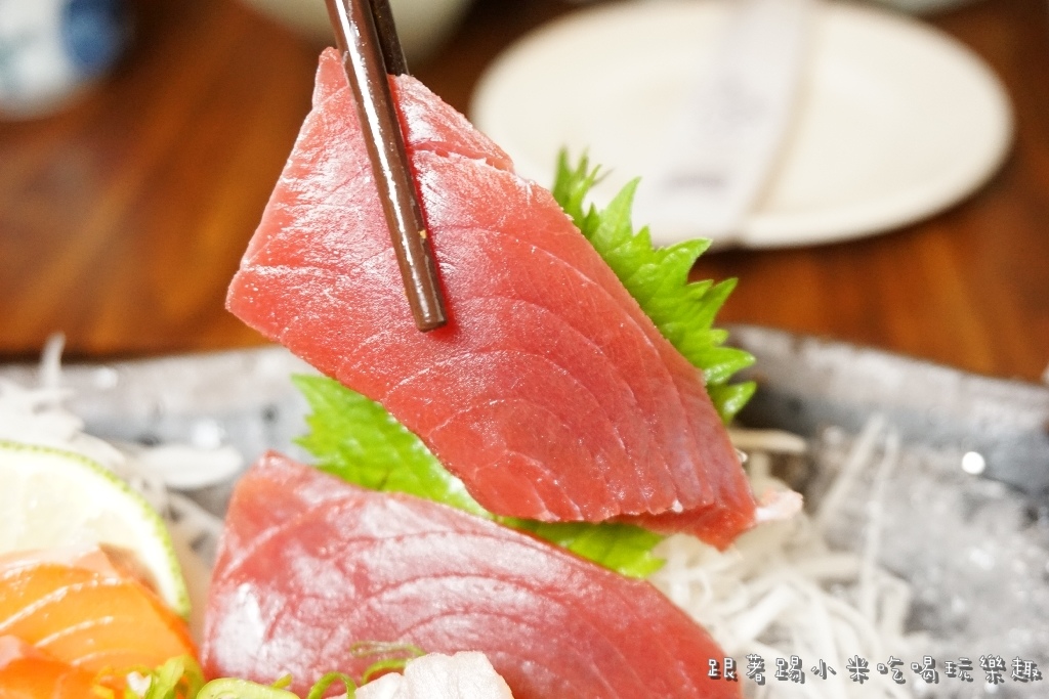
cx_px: 524
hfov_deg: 46.4
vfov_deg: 31.9
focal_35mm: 42
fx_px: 1224
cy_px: 350
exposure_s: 1/60
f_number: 4.5
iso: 2500
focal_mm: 28
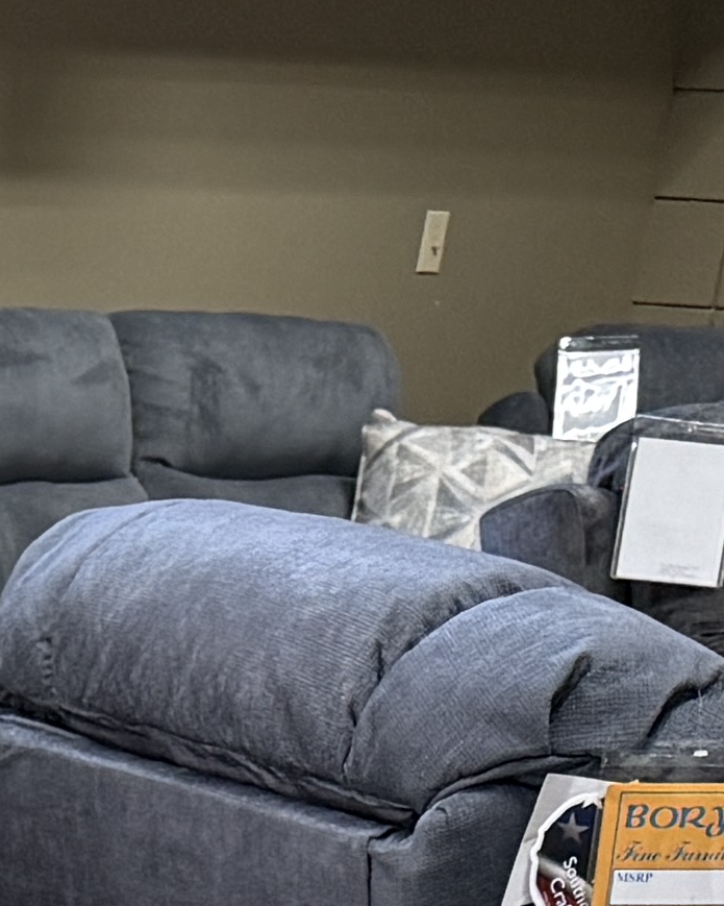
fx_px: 4126
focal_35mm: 154
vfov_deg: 10.9
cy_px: 2063
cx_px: -1140
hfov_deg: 8.9
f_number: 1.78
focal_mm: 6.76
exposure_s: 1/60
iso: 200
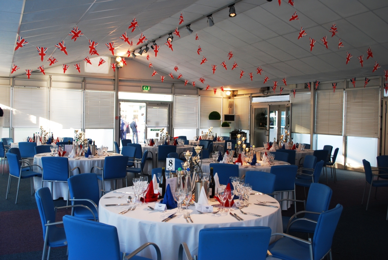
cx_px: 194
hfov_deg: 57.2
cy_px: 130
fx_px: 356
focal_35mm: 33
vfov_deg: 40.1
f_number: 4
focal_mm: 22
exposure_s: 1/30
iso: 200
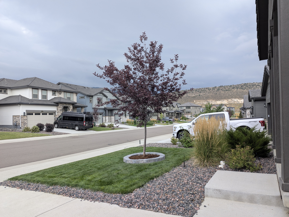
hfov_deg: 71.5
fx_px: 201
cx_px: 144
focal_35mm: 24
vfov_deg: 56.9
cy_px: 108
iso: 42
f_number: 1.85
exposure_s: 1/179
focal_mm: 6.81
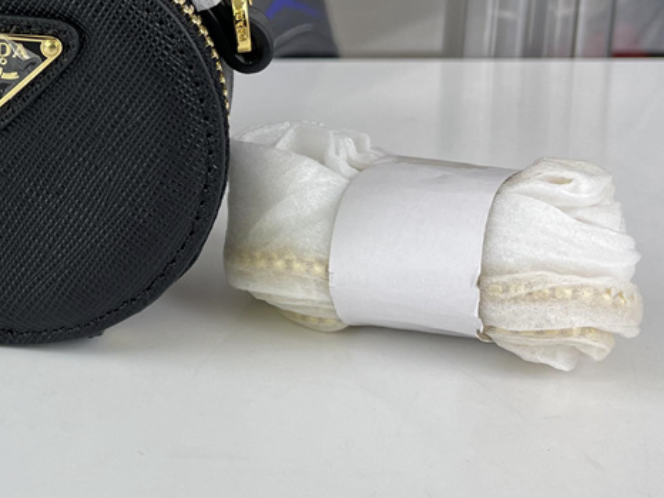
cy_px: 33
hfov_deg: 27.3
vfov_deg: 21.3
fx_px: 1285
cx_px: -7
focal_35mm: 67
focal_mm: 4.2
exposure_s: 1/124
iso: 32
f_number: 1.6
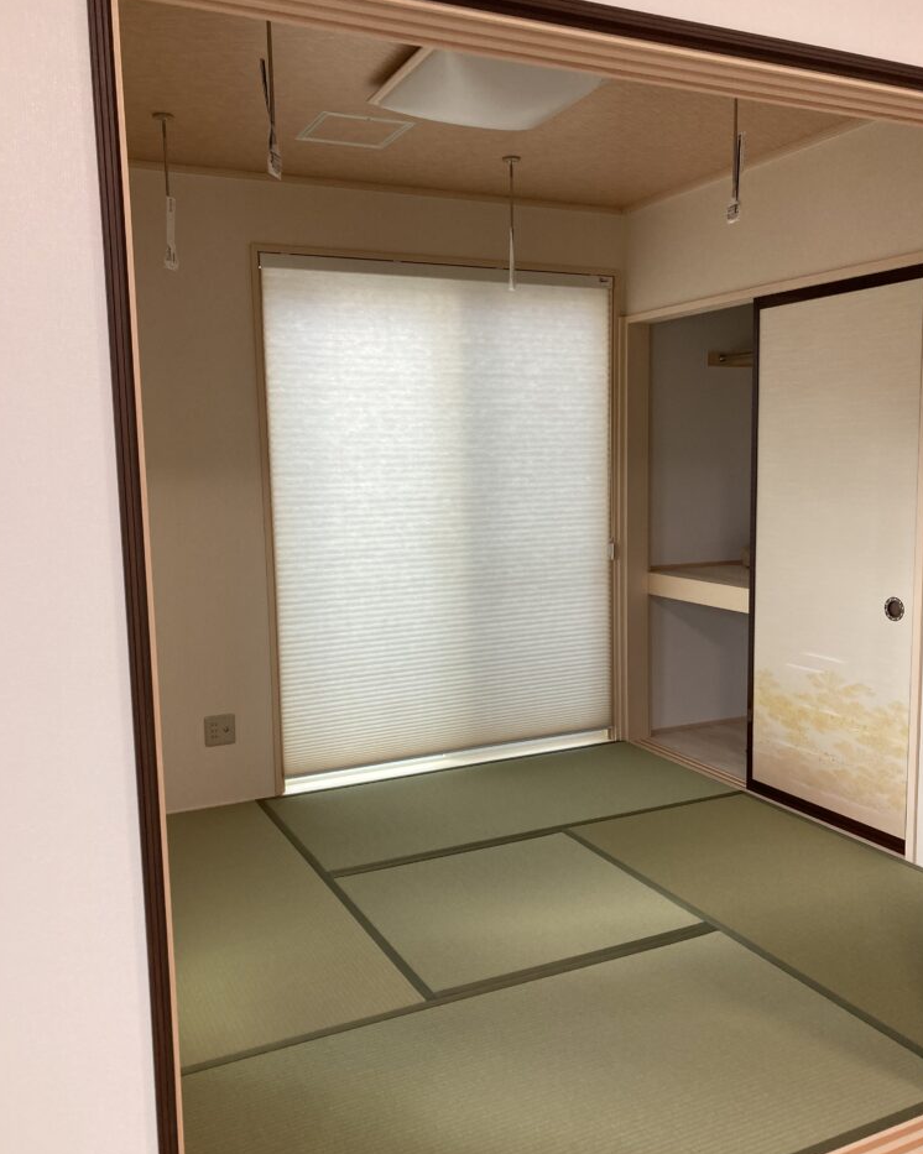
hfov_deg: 48.5
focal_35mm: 30
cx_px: 463
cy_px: 586
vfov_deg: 58.8
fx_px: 1025
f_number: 1.8
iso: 80
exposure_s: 1/60
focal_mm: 3.99
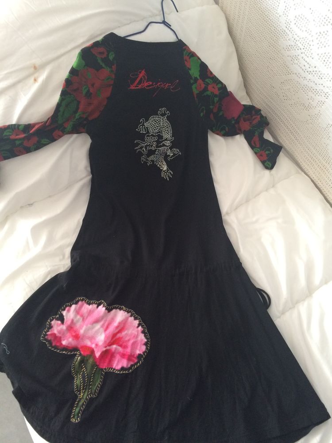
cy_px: 222
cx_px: 166
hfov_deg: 48.2
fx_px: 371
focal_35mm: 29
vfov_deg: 61.7
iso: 160
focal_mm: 4.15
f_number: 2.2
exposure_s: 1/33
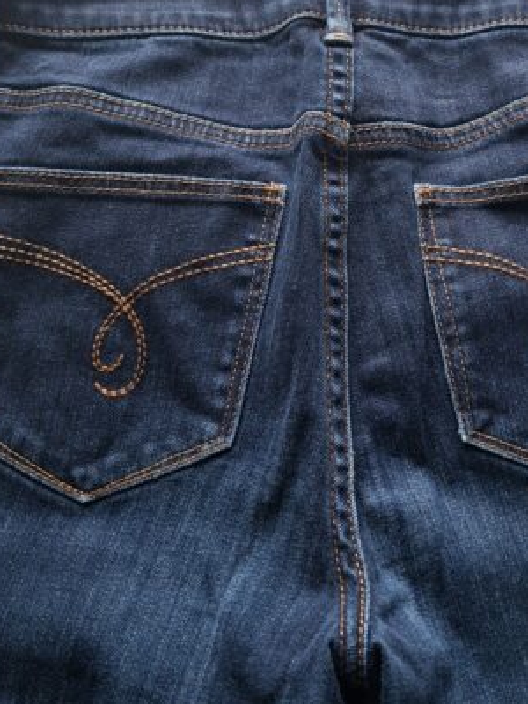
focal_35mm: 46
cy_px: 238
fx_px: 936
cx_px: 368
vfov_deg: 40.7
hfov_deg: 31.2
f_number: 1.8
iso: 100
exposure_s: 1/100
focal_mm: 5.54
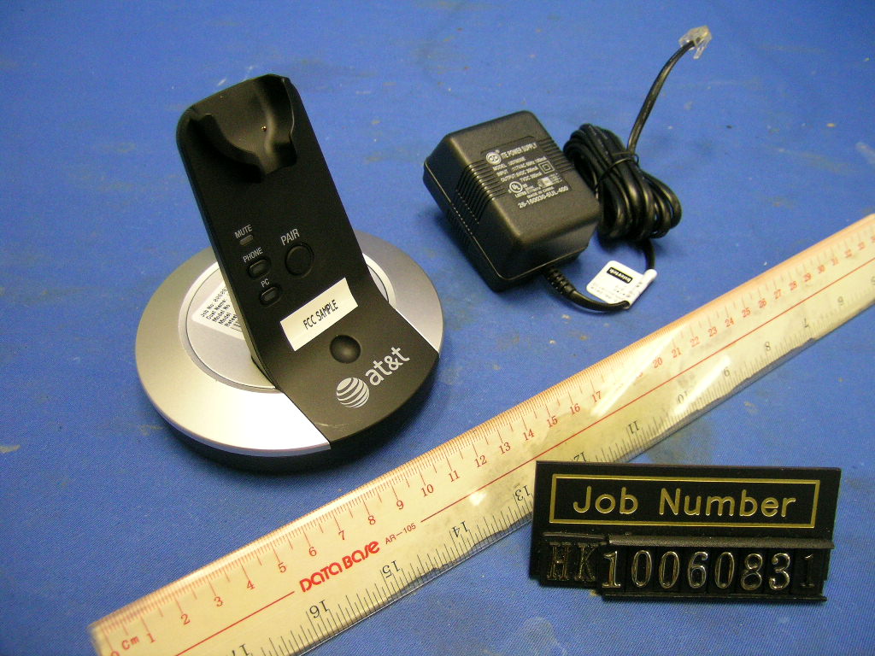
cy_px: 328
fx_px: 708
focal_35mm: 28
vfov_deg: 49.7
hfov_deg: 63.4
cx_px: 438
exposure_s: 1/47.3
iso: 200
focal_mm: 5.8
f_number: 2.8
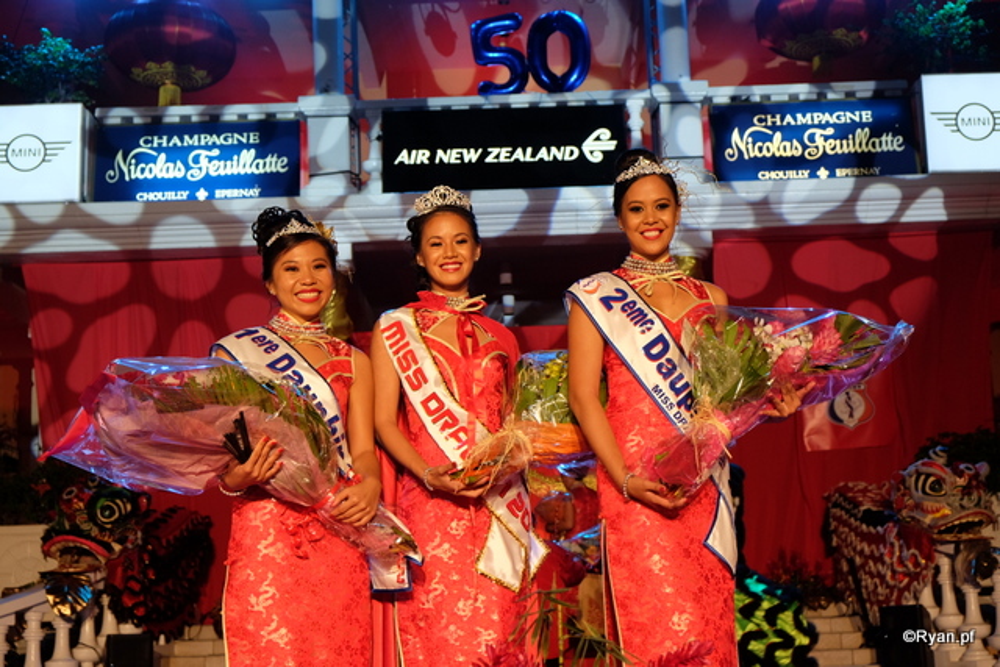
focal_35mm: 59
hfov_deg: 33.9
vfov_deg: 23.0
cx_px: 500
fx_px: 1639
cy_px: 334
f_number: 4.5
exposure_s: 1/60
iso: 800
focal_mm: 39
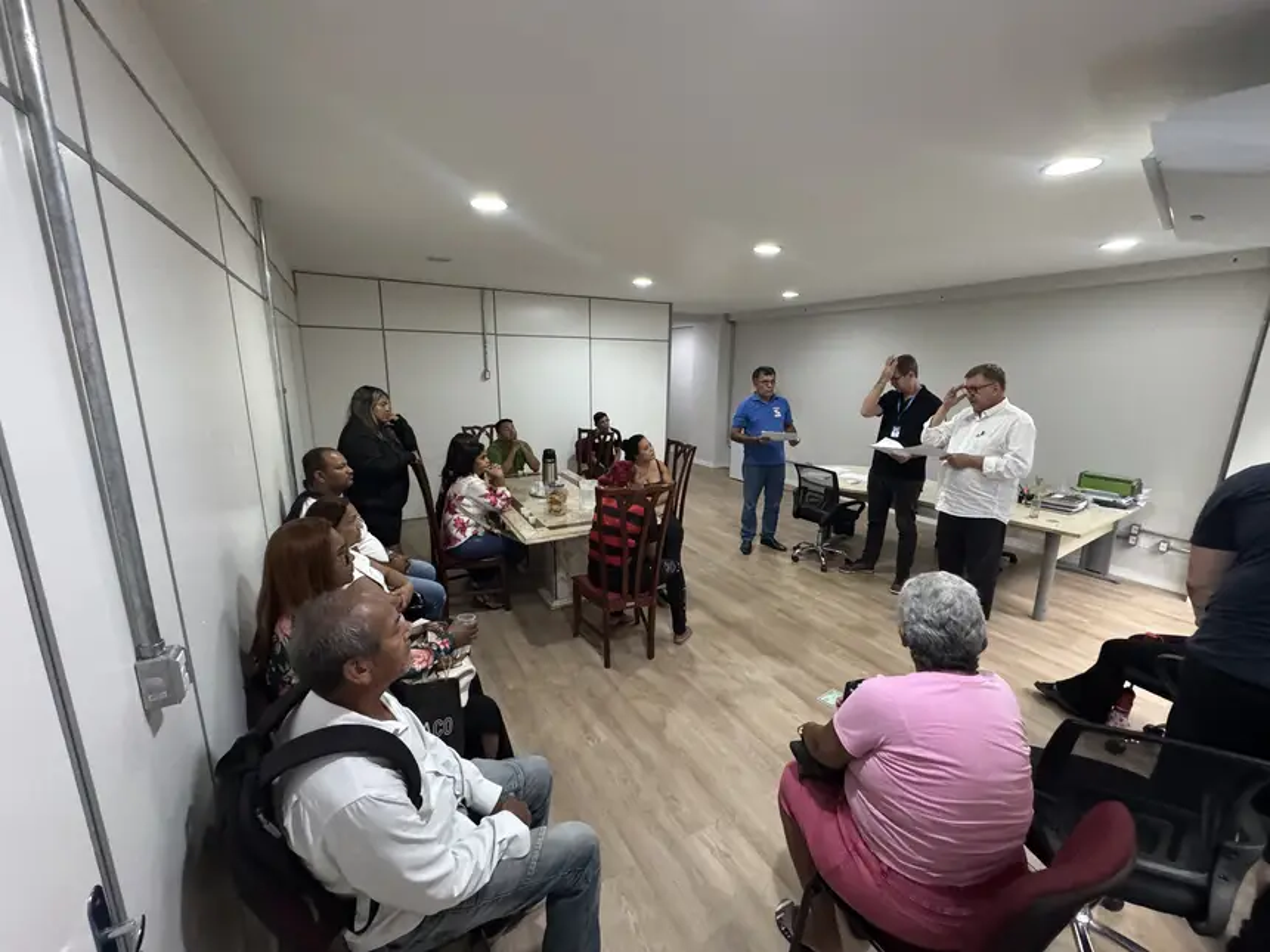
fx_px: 514
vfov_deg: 85.7
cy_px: 476
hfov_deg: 102.1
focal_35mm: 14
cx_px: 635
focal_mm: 2.22
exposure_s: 1/60
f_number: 2.2
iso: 800
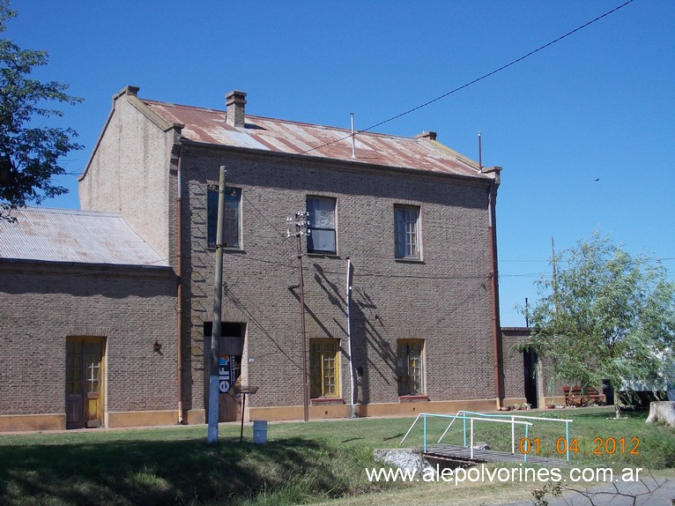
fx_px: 994
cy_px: 253
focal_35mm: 51
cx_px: 338
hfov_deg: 37.5
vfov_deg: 28.5
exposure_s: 1/200
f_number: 7.2
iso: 80
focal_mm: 7.2
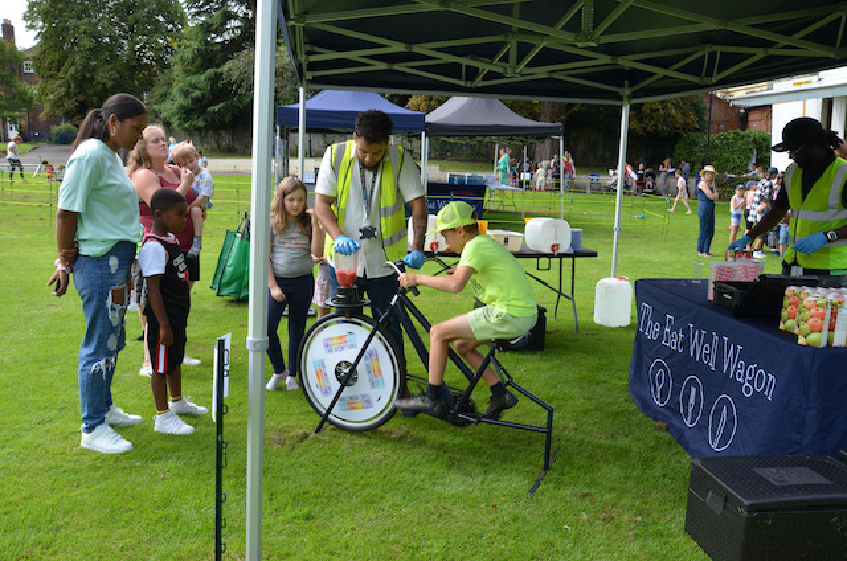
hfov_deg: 59.6
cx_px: 424
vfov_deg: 41.5
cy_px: 280
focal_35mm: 32
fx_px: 740
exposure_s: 1/250
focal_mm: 21
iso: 200
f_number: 8
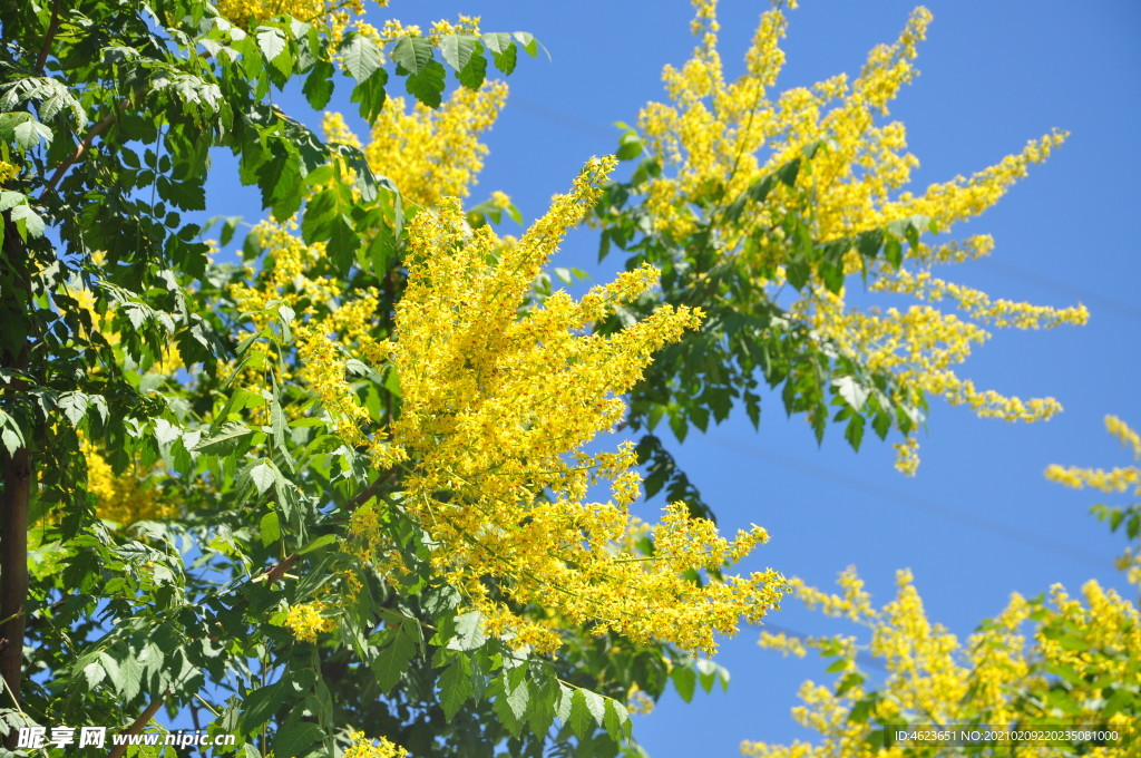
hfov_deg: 13.1
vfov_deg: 8.7
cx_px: 570
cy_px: 379
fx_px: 4985
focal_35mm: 158
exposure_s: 1/250
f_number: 10
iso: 200
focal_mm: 105
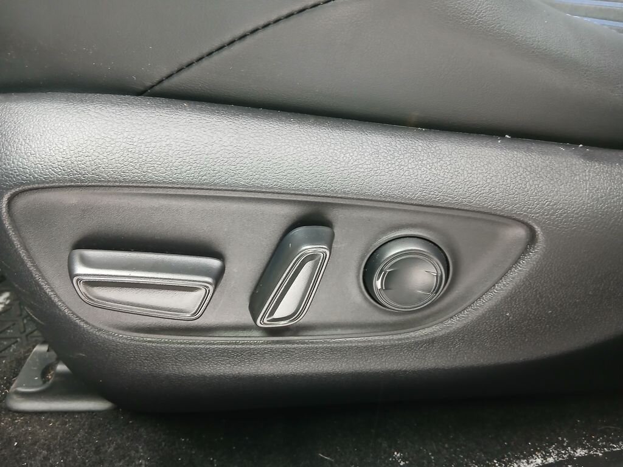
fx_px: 468
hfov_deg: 67.3
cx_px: 312
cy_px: 234
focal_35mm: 26
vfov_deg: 53.1
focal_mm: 3.98
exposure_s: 1/33.3
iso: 320
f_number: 1.8
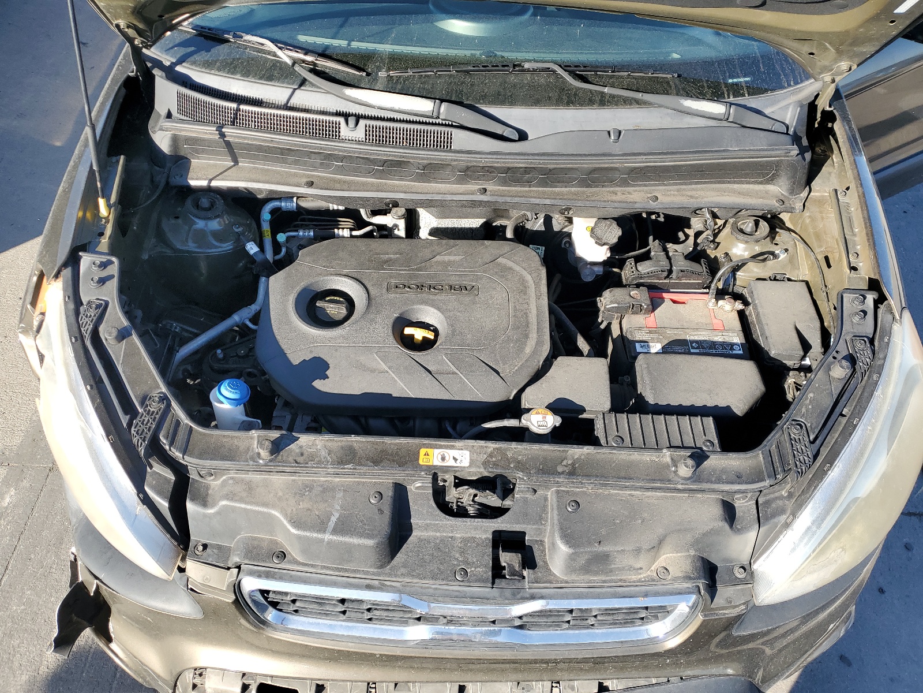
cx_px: 462
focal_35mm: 26
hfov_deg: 67.3
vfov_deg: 53.1
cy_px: 346
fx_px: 693
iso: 50
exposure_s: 1/714
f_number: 1.5
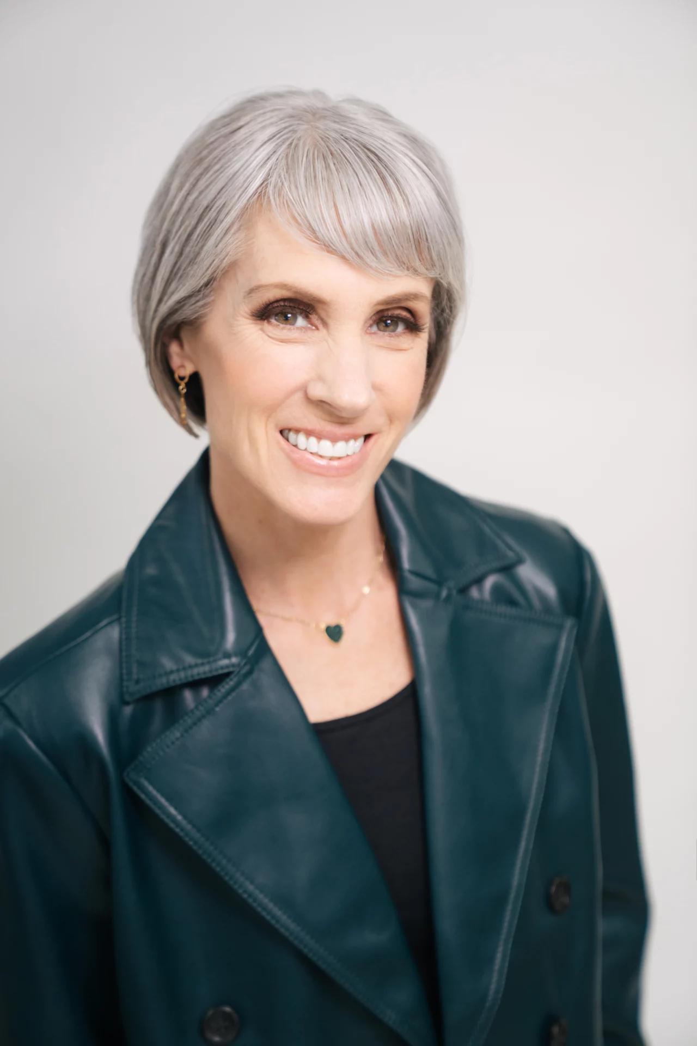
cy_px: 523
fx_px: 1888
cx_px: 348
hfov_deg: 20.9
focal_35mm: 65
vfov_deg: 31.0
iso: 800
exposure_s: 1/320
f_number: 2.8
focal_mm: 65
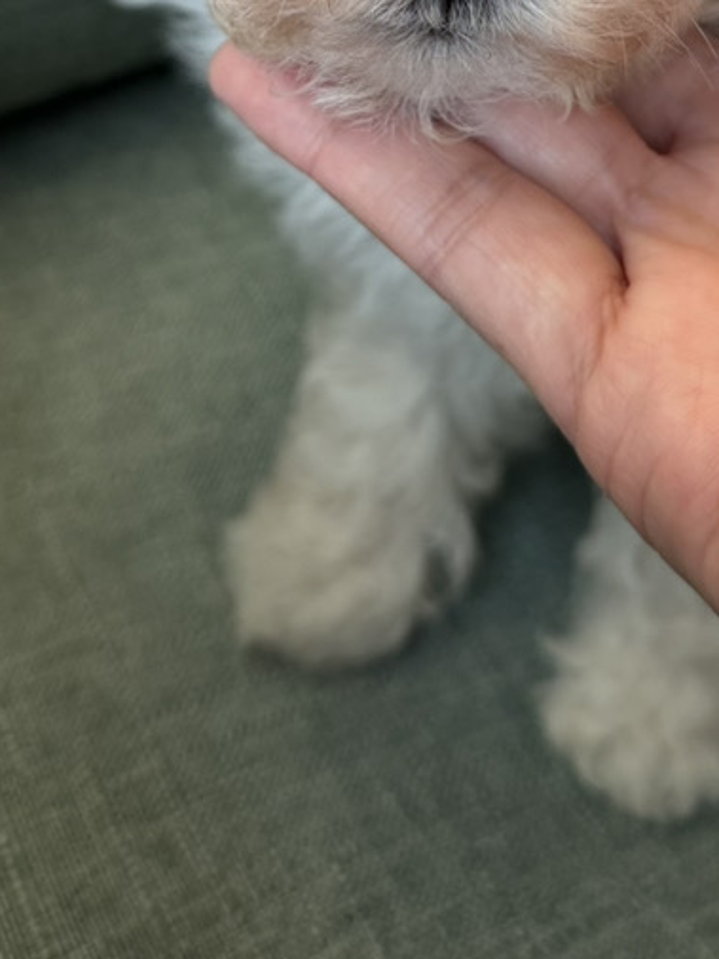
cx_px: 510
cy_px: -91
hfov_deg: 25.5
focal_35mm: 57
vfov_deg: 30.3
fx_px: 1578
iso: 160
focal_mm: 6.76
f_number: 1.78
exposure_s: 1/121
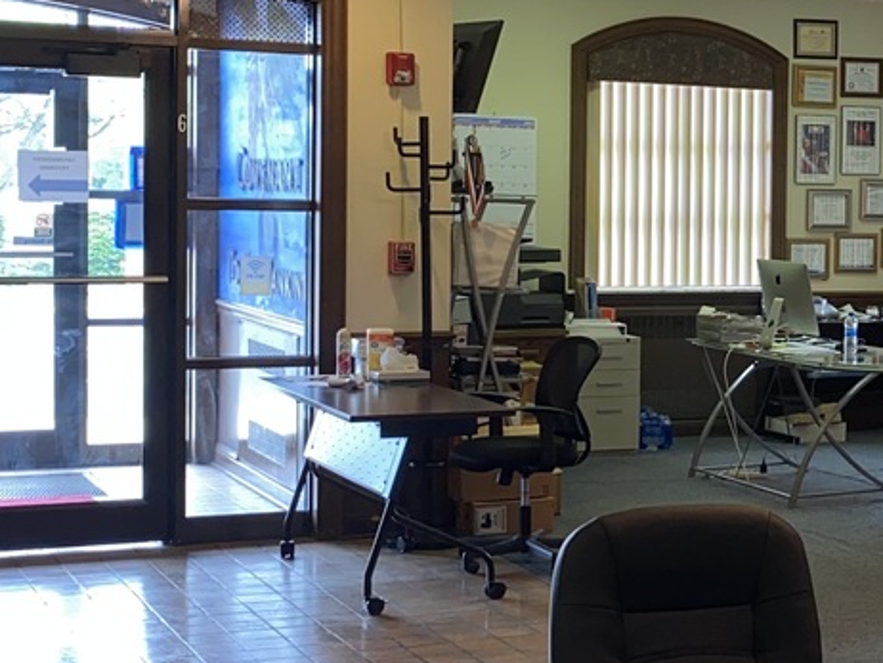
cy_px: 275
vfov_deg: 18.2
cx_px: 940
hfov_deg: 22.9
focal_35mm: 81
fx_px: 2067
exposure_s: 1/38
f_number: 1.8
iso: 32
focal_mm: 4.25
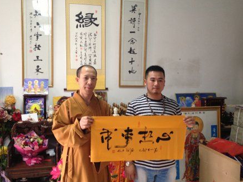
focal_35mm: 39
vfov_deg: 36.8
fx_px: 273
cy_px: 91
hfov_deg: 47.8
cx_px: 110
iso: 125
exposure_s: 1/20
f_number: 2.4
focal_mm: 4.28
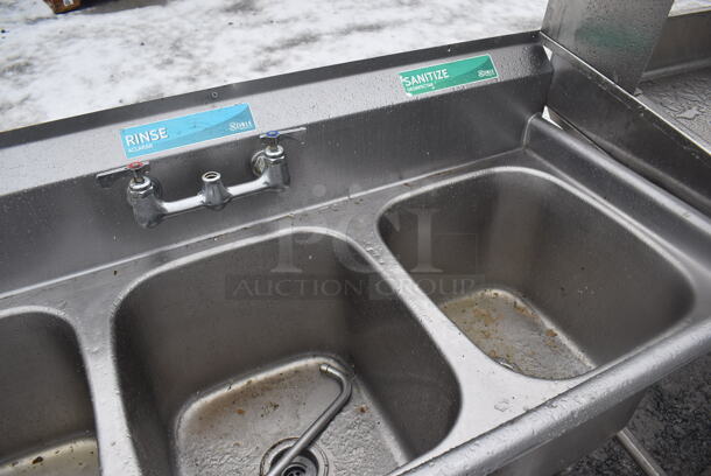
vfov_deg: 48.0
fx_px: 534
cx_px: 356
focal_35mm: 27
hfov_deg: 67.3
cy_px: 238
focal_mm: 18
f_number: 5.6
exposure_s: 1/160
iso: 200
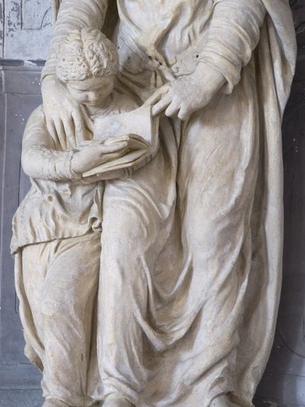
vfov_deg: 19.8
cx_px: 153
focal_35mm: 99
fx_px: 1163
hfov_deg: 14.9
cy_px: 218
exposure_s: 1/1.25
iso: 400
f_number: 10
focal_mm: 60
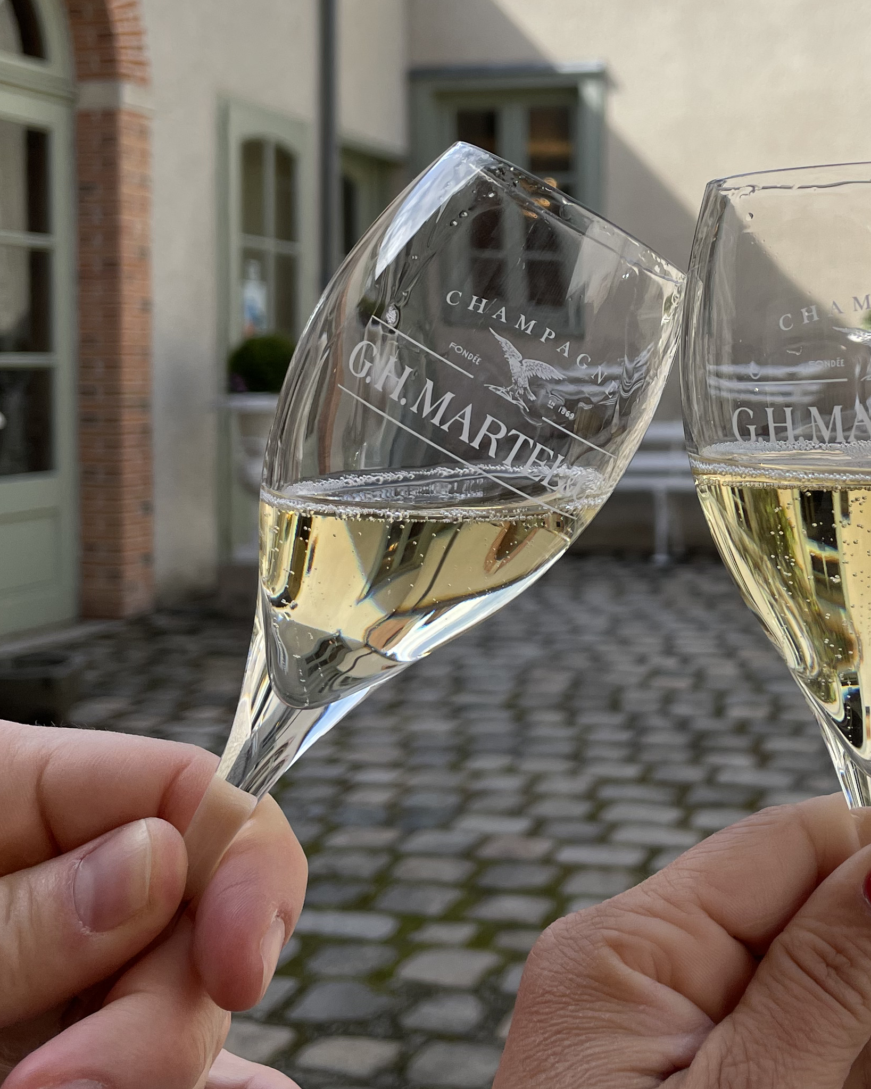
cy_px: 430
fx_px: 1611
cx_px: 671
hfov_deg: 29.7
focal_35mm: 50
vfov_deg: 37.2
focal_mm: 4.2
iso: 32
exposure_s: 1/2212
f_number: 1.6
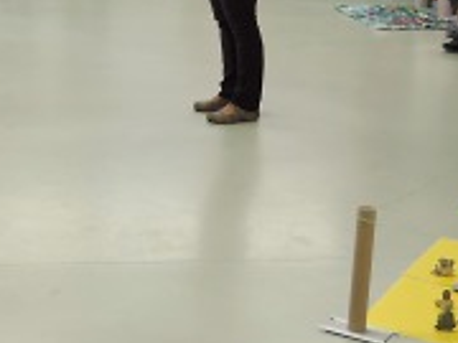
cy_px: 28
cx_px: 20
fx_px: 913
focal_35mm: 69
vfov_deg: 20.8
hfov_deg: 26.9
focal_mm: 6.6
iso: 250
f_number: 2.8
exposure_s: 1/30
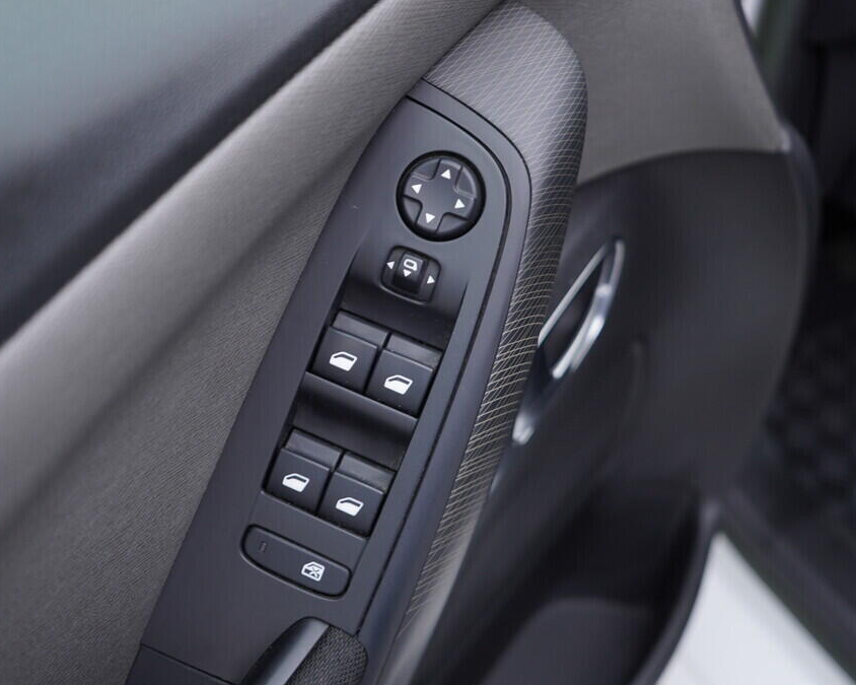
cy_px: 339
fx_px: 1039
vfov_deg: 36.5
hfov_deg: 44.7
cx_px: 362
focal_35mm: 41
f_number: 2.8
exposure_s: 1/40
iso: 125
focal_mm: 24
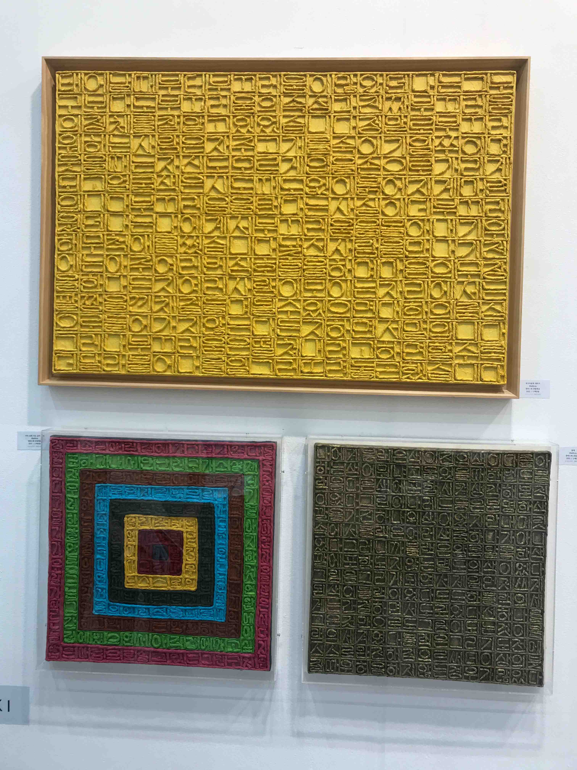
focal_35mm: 28
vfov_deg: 63.4
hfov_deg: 49.7
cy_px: 385
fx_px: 622
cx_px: 288
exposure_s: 1/60
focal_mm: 3.99
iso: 25
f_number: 1.8
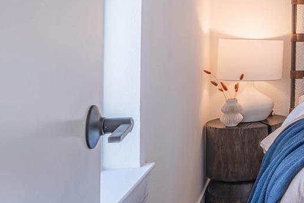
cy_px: 36
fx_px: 532
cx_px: 498
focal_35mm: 63
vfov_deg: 21.3
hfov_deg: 23.1
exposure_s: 1/400
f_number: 8
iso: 400
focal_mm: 16
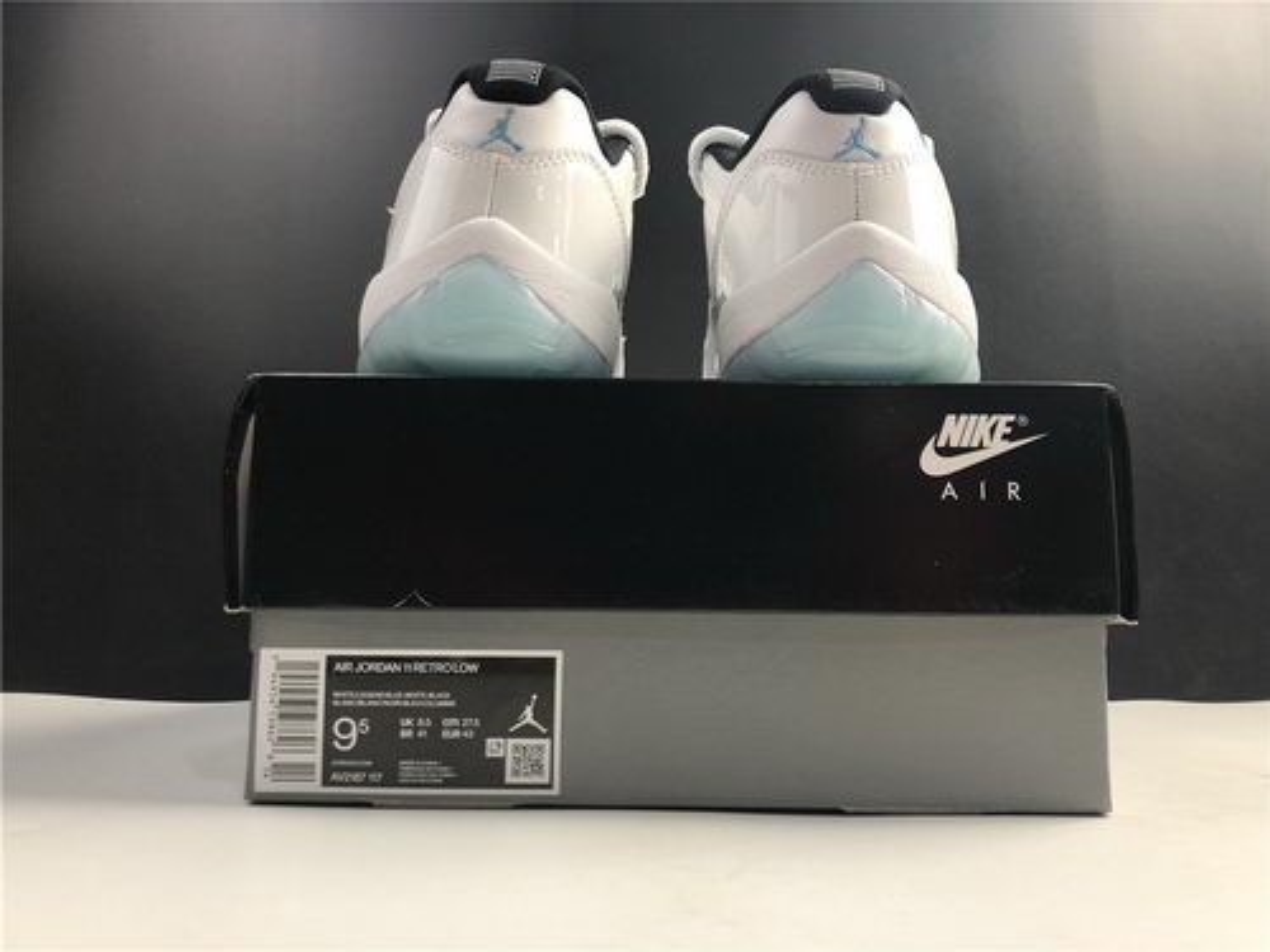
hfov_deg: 63.4
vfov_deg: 49.7
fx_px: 1027
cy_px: 476
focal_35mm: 28
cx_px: 635
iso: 20
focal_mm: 4
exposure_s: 1/33
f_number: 1.8
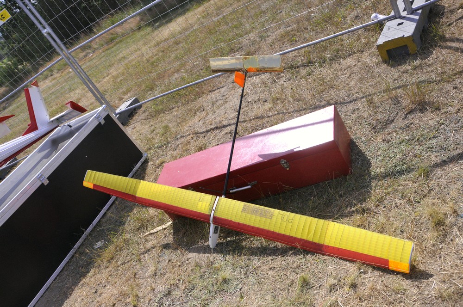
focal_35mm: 32
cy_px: 154
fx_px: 405
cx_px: 232
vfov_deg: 41.6
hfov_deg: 59.6
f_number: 5.6
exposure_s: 1/4000
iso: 500
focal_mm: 21
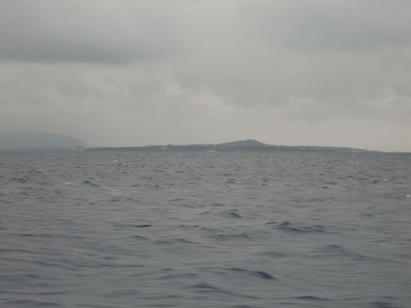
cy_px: 154
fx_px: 1104
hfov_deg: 21.1
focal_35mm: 93
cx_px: 206
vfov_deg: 15.9
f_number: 5.2
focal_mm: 16.5
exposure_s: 1/100
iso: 64
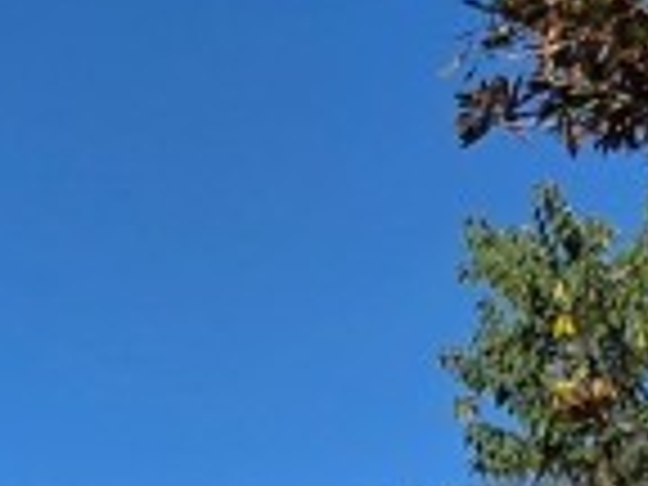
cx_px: -698
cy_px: 1305
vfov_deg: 8.1
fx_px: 3070
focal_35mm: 164
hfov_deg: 10.9
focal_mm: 6.3
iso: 80
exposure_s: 1/6574
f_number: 1.7
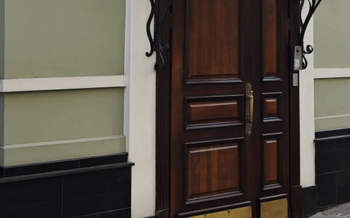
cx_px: 192
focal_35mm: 85
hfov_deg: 24.4
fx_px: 810
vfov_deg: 15.2
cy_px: 17
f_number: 2
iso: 50
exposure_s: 1/238
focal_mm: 8.72
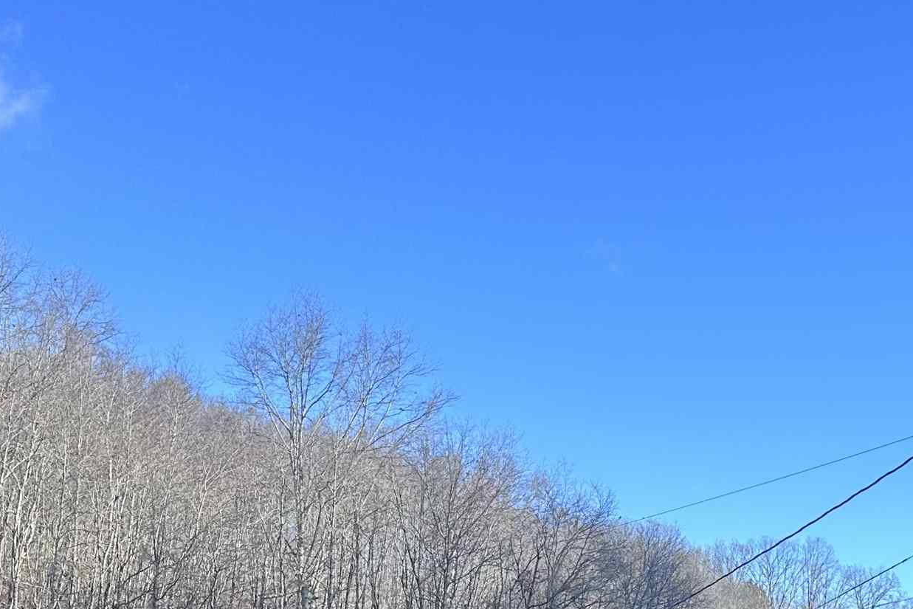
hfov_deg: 32.4
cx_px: 503
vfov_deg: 20.6
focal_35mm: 62
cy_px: 708
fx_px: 1572
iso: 80
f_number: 1.78
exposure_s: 1/1692
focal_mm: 6.86
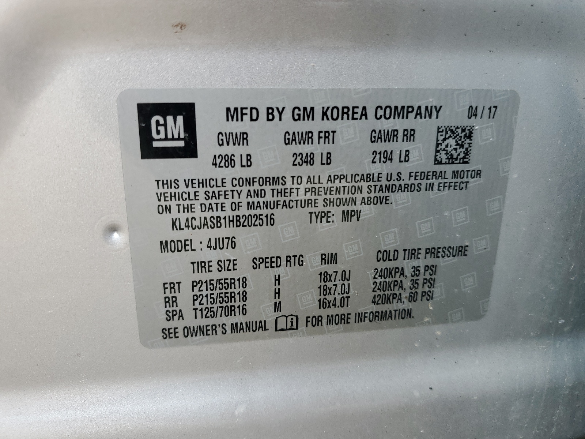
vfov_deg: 53.1
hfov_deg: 67.3
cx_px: 292
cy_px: 220
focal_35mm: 26
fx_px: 439
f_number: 1.5
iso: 50
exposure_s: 1/244
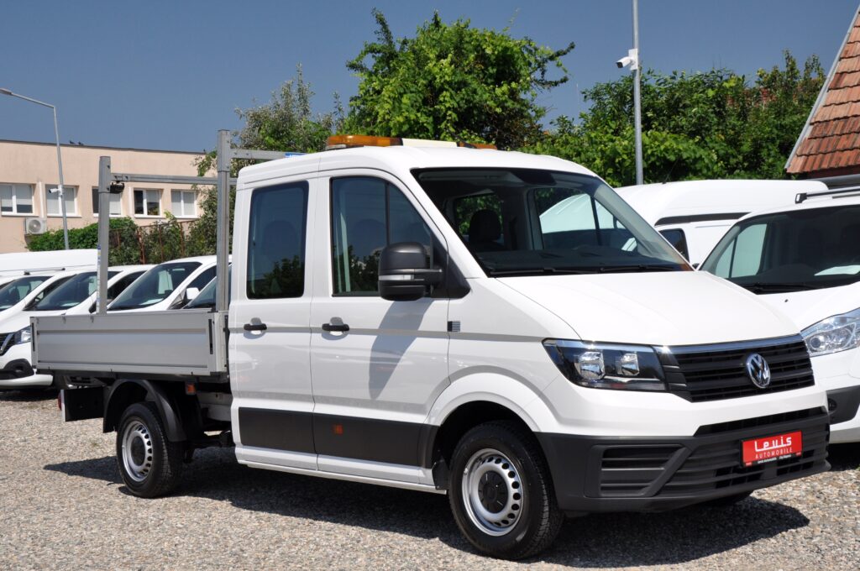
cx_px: 430
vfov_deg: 26.4
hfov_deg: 38.9
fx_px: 1217
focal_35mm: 51
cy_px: 286
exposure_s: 1/400
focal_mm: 34
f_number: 10
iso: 500
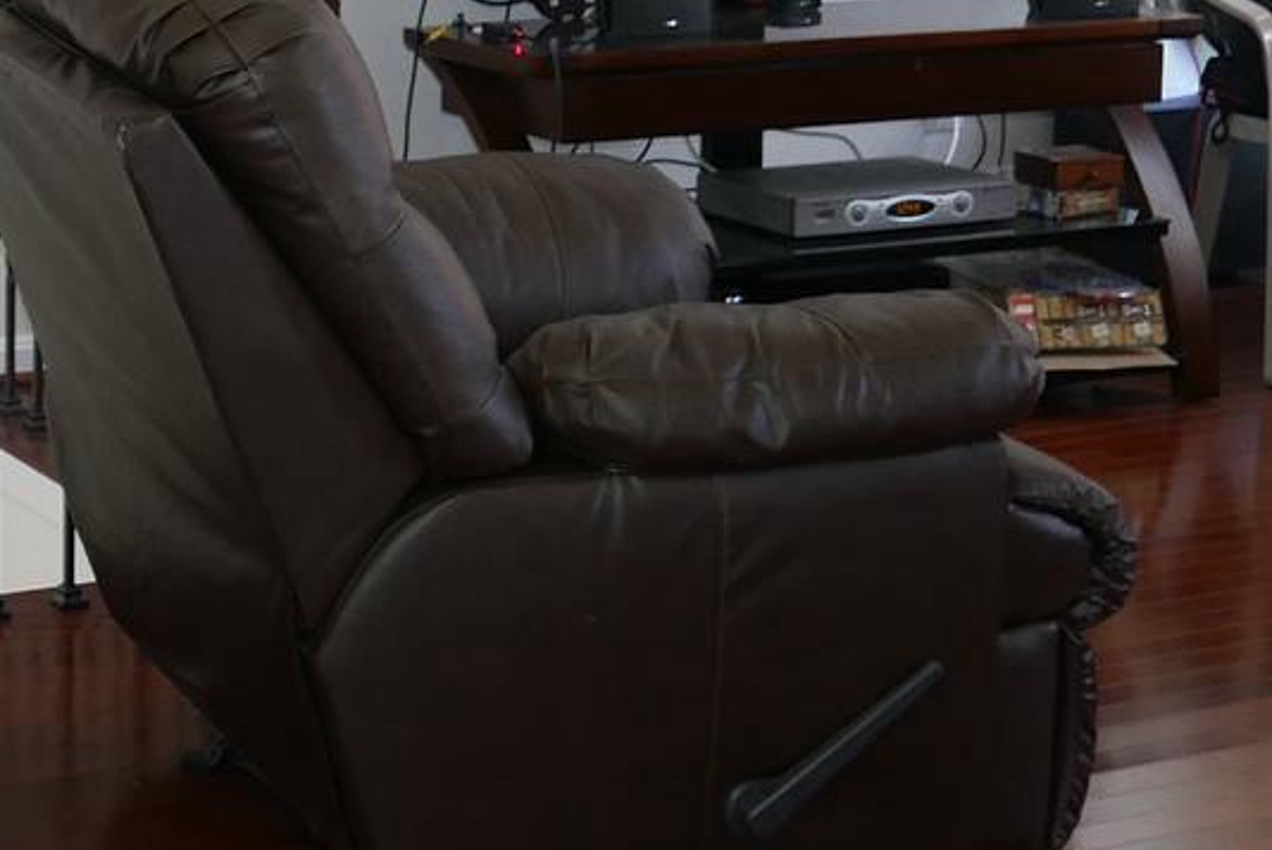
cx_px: 57
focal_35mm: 92
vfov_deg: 14.5
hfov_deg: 21.5
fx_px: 3253
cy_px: -85
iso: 400
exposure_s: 1/80
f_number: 1.7
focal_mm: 10.9
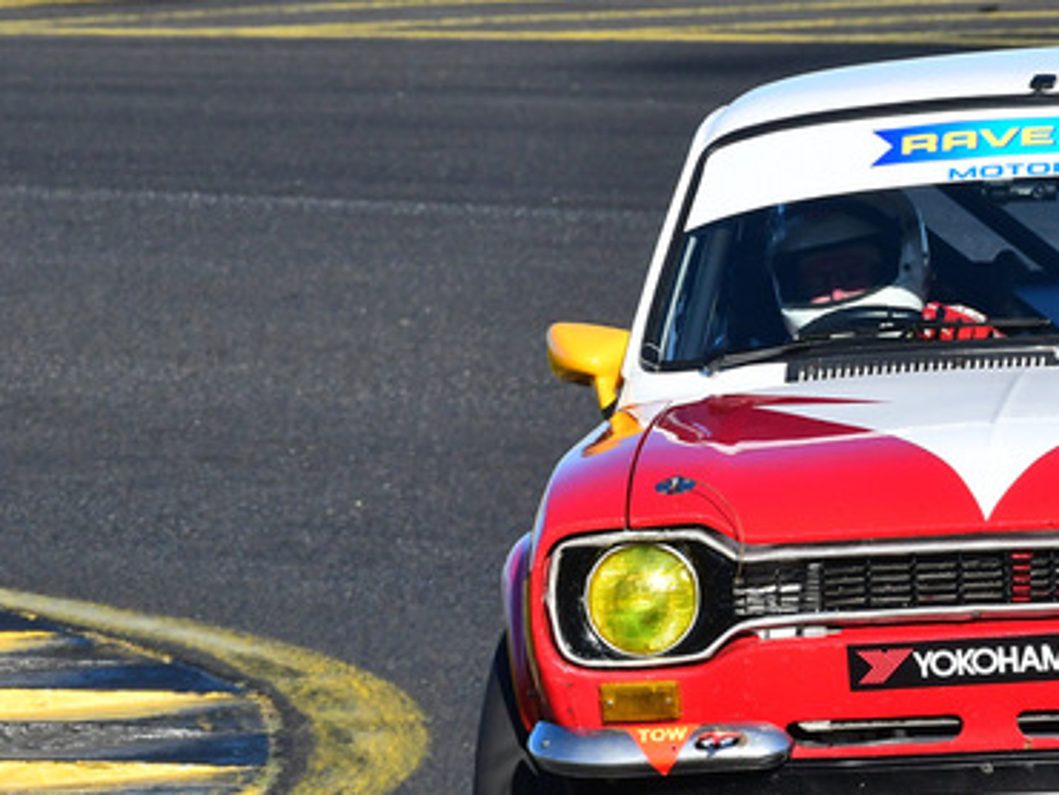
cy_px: 386
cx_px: 965
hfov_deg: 2.1
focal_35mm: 935
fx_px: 28623
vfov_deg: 1.6
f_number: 11
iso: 800
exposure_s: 1/800
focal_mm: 300
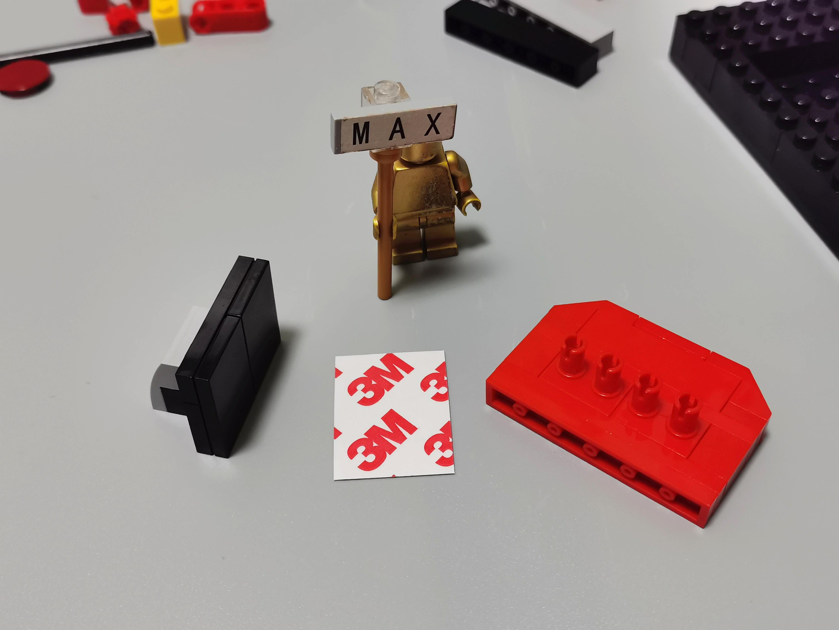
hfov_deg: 49.0
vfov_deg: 37.7
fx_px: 921
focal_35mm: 38
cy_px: 315
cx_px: 420
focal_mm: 5.58
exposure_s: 1/50
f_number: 1.8
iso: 125
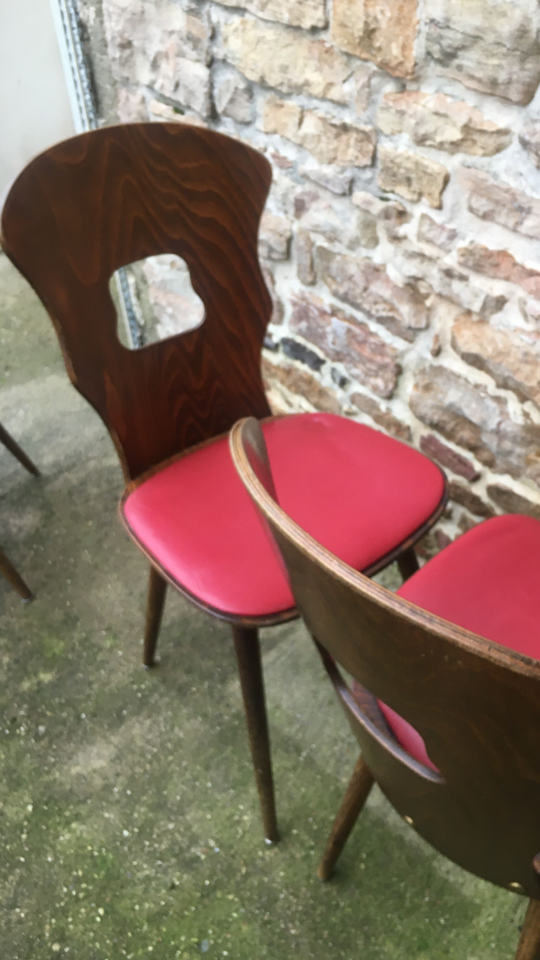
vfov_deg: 61.0
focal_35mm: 32
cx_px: 349
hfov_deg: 36.4
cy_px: 481
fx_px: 815
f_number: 2.2
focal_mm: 4.15
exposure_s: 1/33
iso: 40
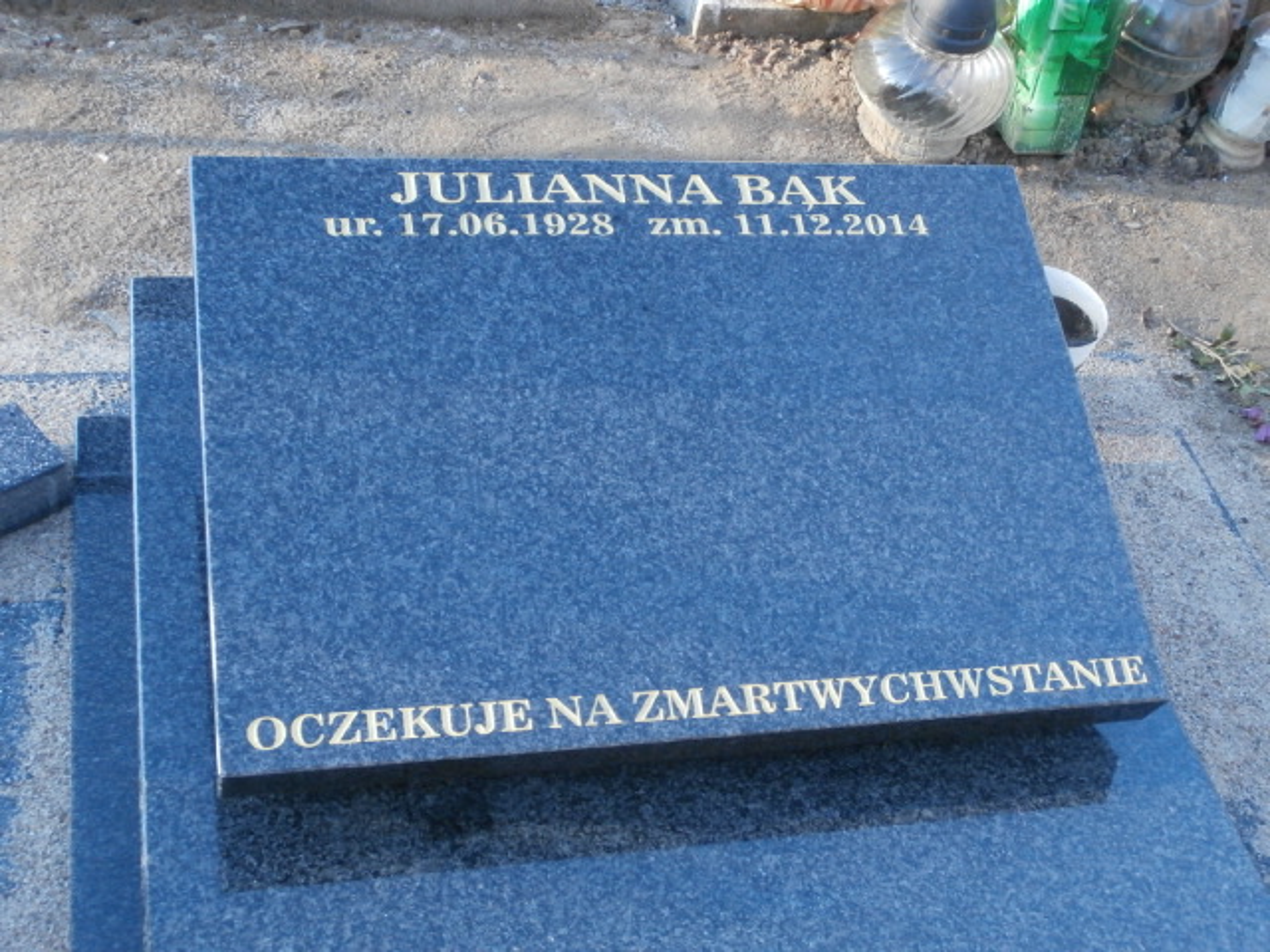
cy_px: 476
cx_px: 635
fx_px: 1724
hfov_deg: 40.4
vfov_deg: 30.9
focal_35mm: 47
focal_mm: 8.29
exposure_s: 1/100
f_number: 4.2
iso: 400
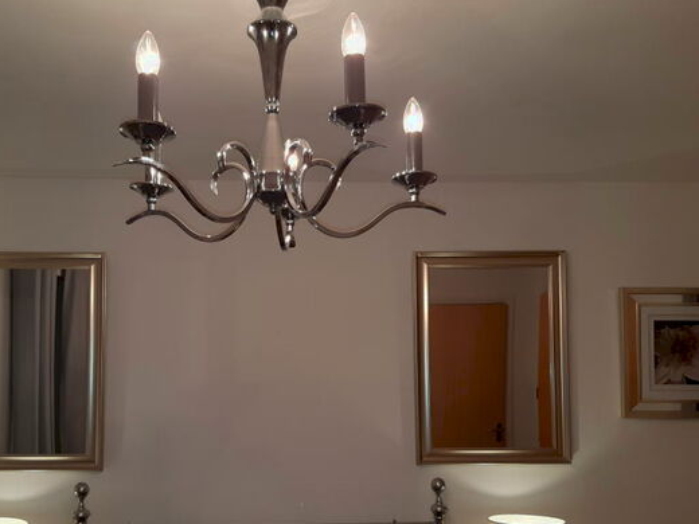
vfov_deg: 40.4
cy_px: 329
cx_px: 292
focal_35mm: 35
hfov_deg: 52.4
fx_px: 707
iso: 40
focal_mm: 3.93
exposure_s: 1/50
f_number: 1.7
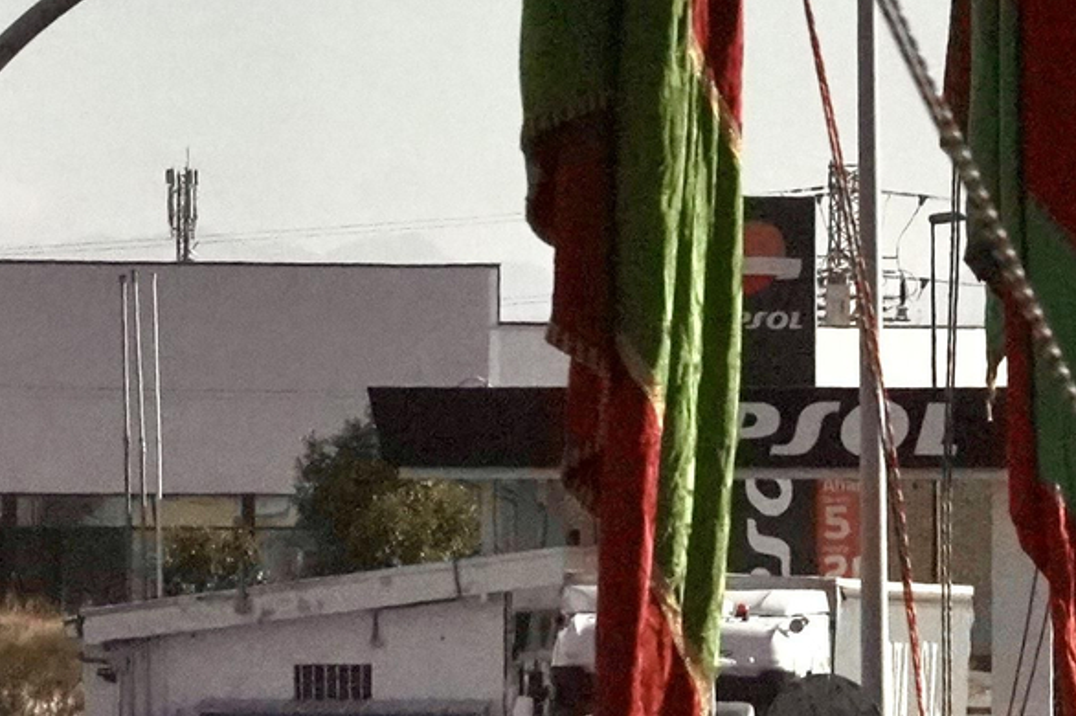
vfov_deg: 2.6
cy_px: 261
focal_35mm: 535
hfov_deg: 3.8
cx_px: 1384
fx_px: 15981
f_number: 11
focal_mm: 105
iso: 5000
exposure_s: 1/8000
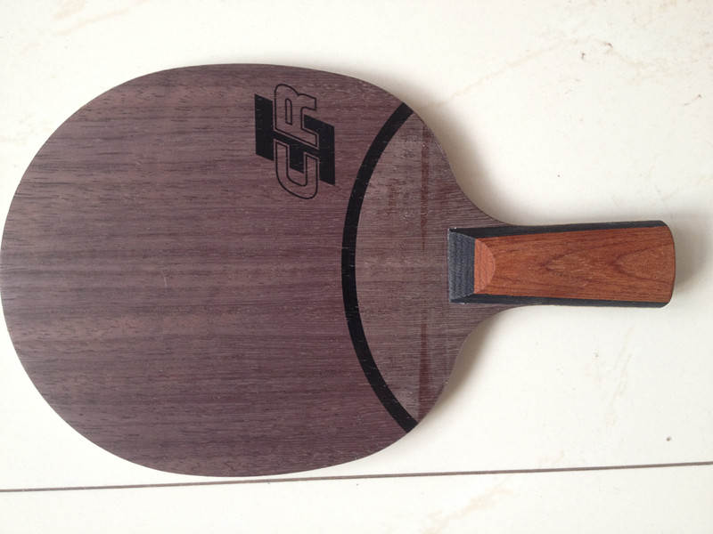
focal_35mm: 35
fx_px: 721
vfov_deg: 40.7
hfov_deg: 52.6
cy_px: 267
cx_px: 356
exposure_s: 1/24
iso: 50
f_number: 2.4
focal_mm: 4.28
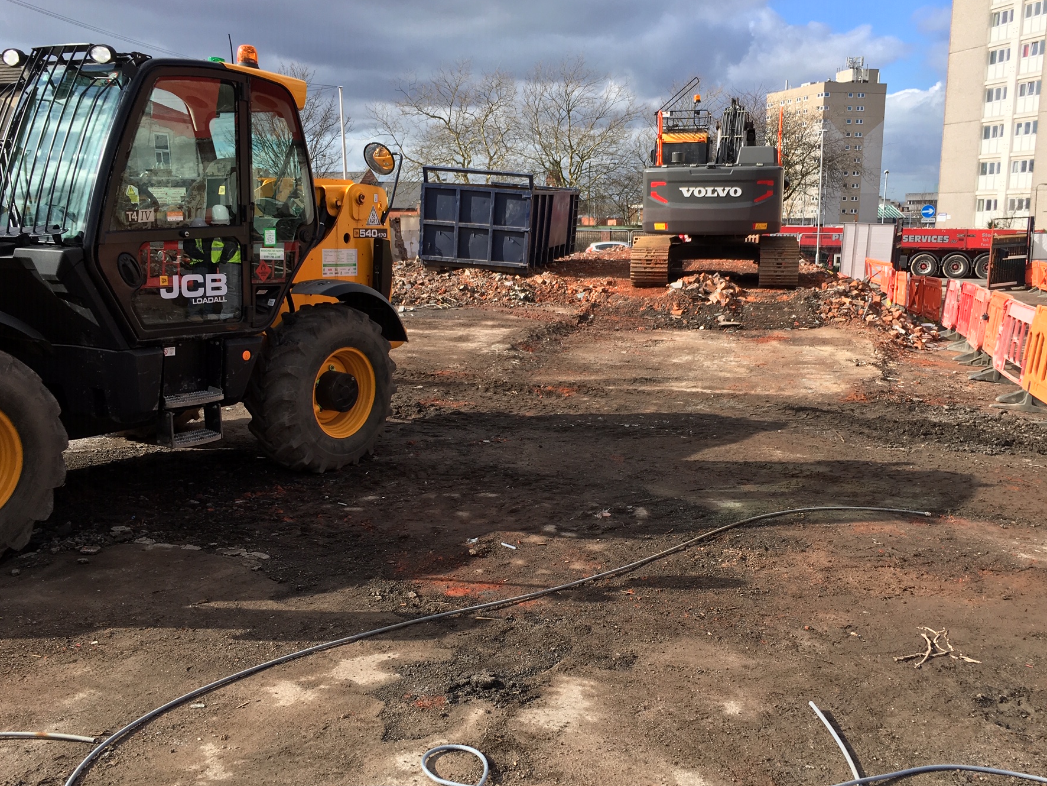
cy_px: 413
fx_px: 998
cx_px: 551
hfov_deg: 55.3
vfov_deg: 42.9
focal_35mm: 33
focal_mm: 4.15
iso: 25
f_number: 2.2
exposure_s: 1/855
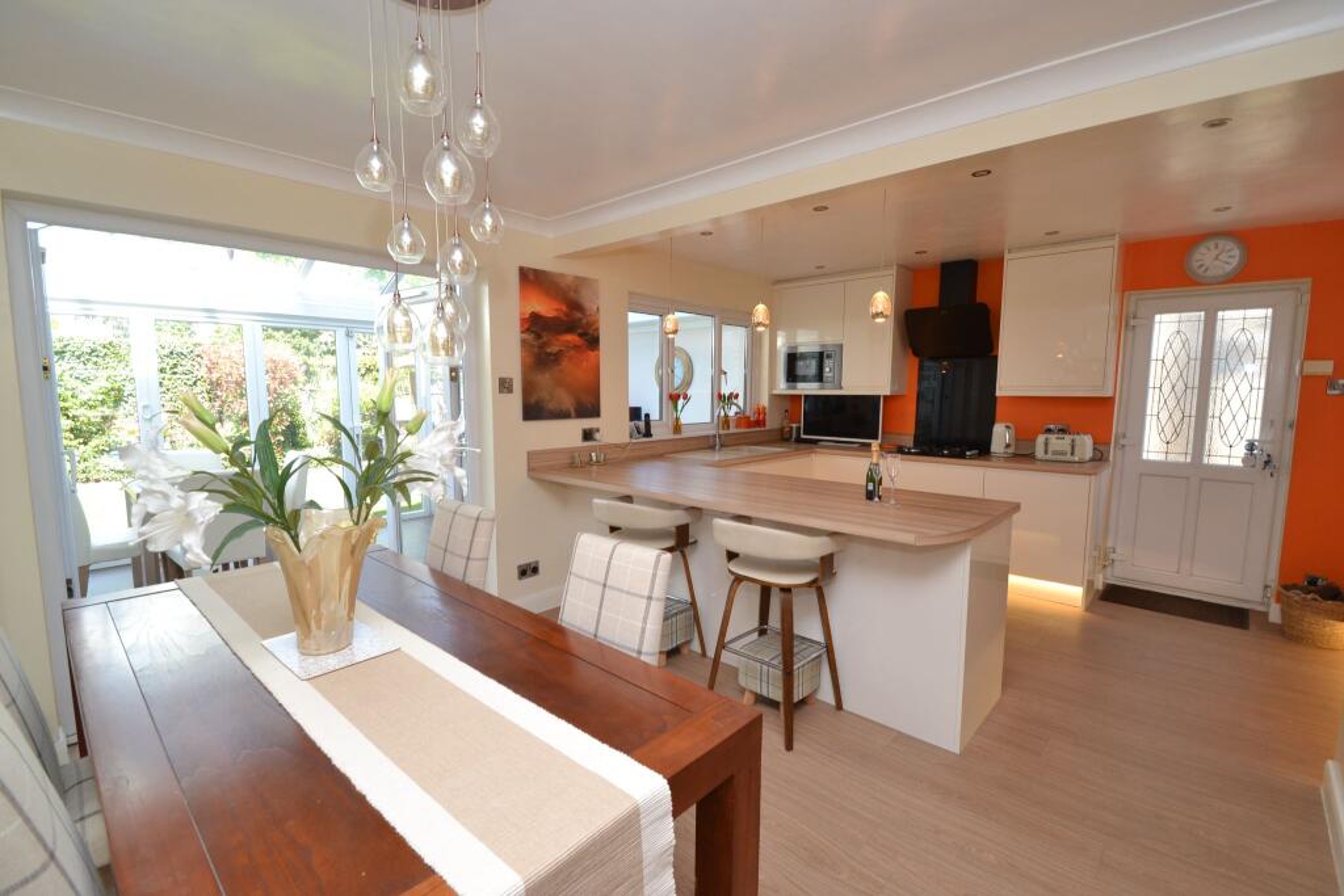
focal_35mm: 15
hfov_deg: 100.4
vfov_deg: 77.3
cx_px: 672
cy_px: 448
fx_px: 560
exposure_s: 1/100
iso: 400
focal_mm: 10
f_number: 5
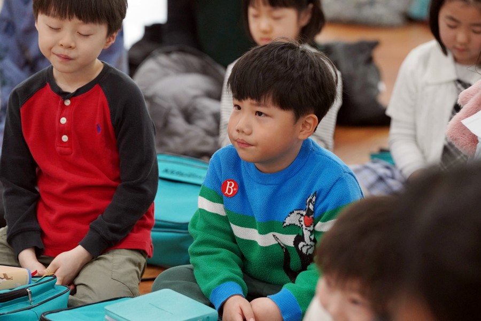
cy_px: 160
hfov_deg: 10.3
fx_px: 2672
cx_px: 240
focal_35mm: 200
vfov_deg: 6.9
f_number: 4
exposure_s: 1/250
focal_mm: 200
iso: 4000
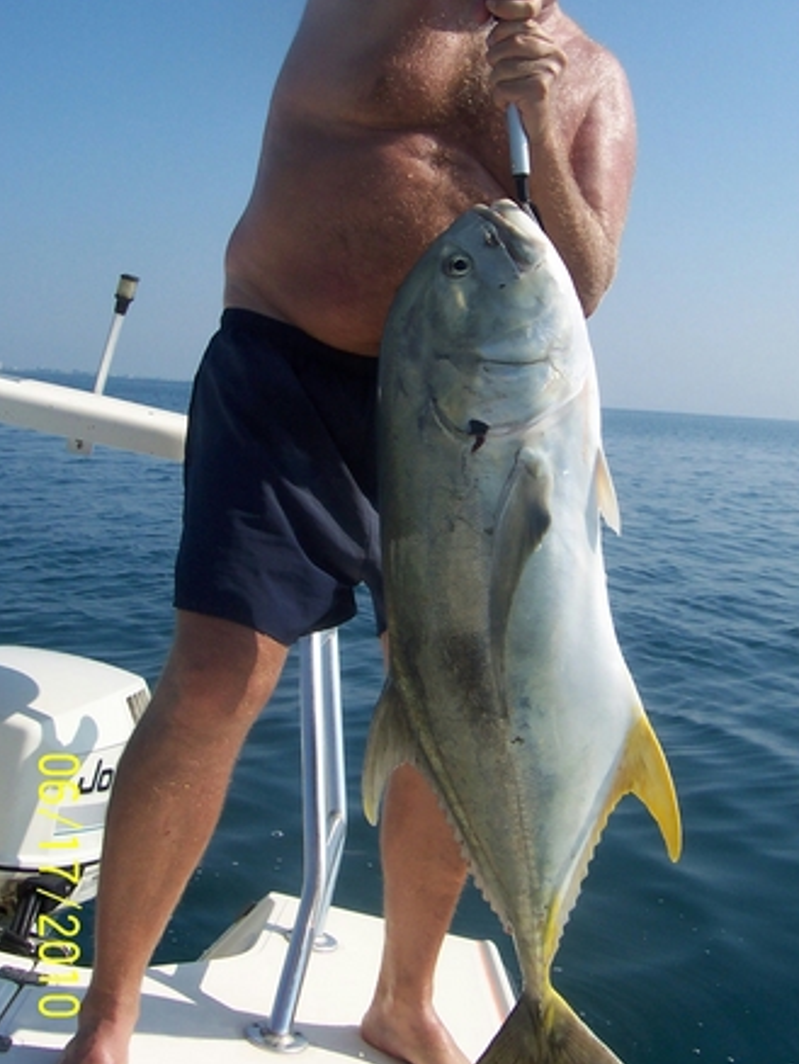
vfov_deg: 41.9
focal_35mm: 45
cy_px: 441
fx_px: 1384
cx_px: 423
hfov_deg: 32.2
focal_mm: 5.6
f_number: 5.6
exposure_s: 1/750
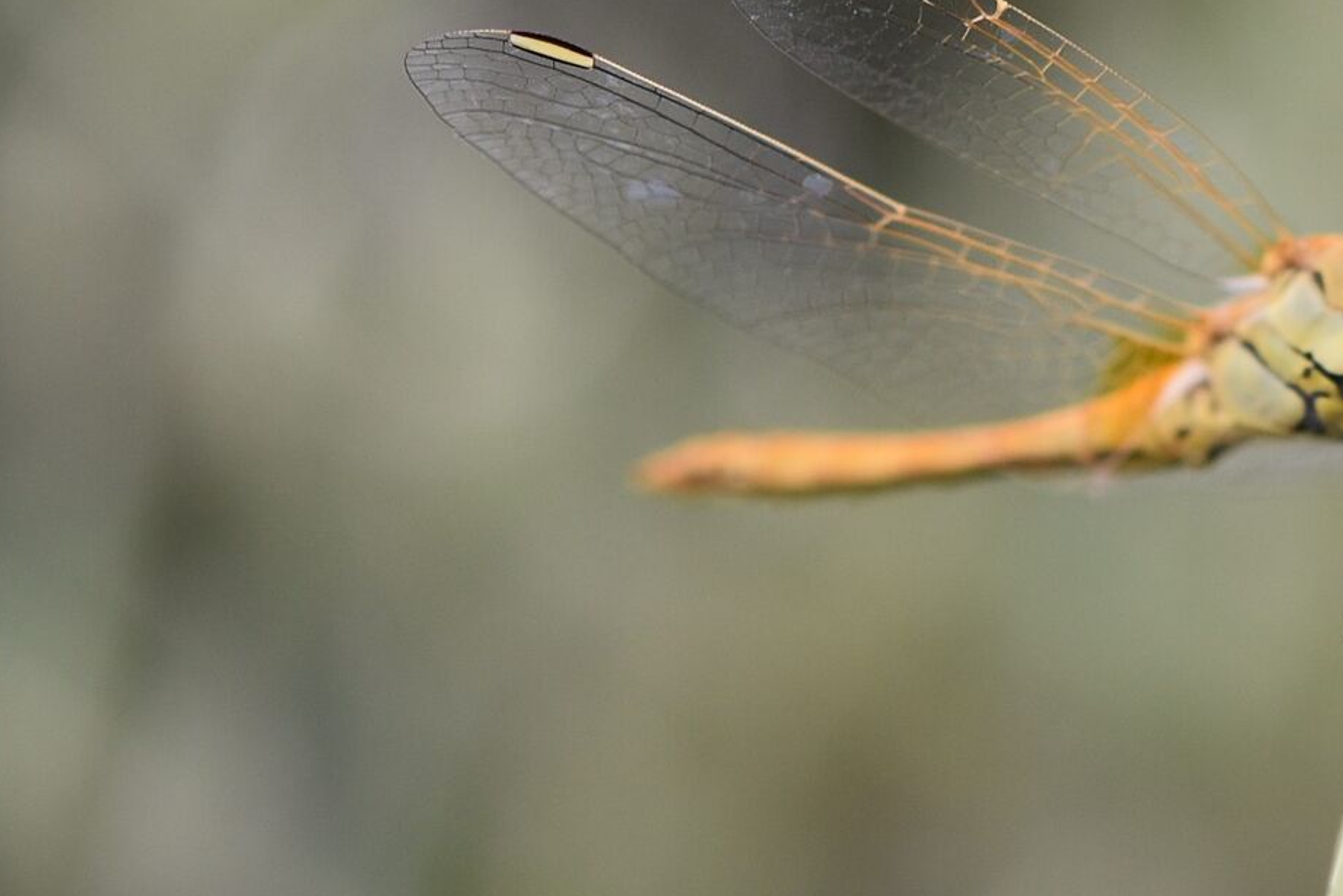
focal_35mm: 156
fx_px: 5821
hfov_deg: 13.0
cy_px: 740
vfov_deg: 8.8
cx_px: 1294
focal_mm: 60
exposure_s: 1/320
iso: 400
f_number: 4.5
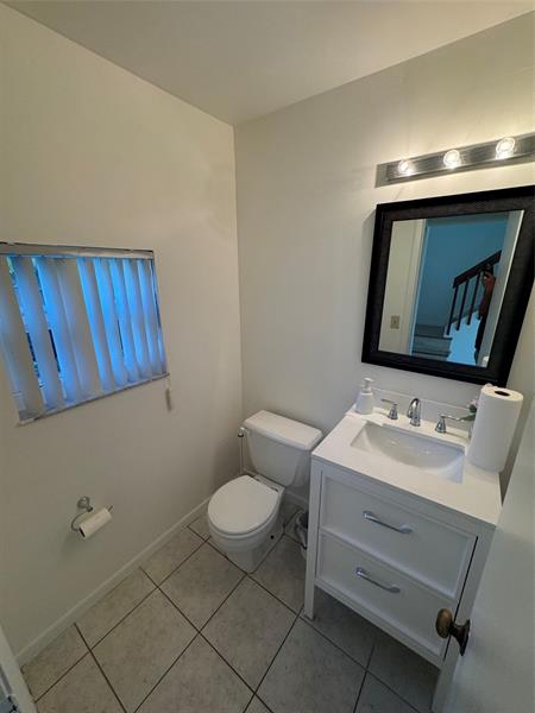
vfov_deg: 102.1
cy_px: 356
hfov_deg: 85.7
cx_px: 268
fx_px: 288
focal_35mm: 14
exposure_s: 1/120
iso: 100
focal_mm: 2.22
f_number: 2.2
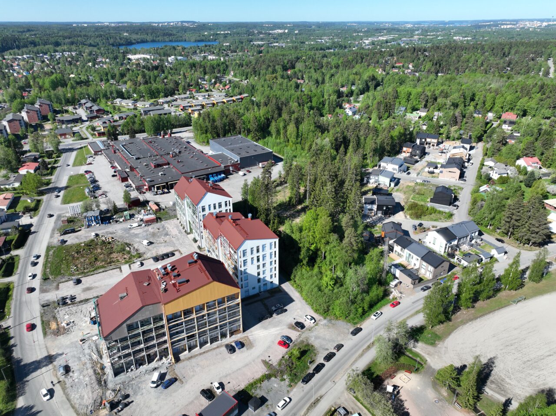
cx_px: 278
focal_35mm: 24
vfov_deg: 56.8
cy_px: 208
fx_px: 385
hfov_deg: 71.6
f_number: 2.8
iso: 110
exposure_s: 1/1600
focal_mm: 12.29
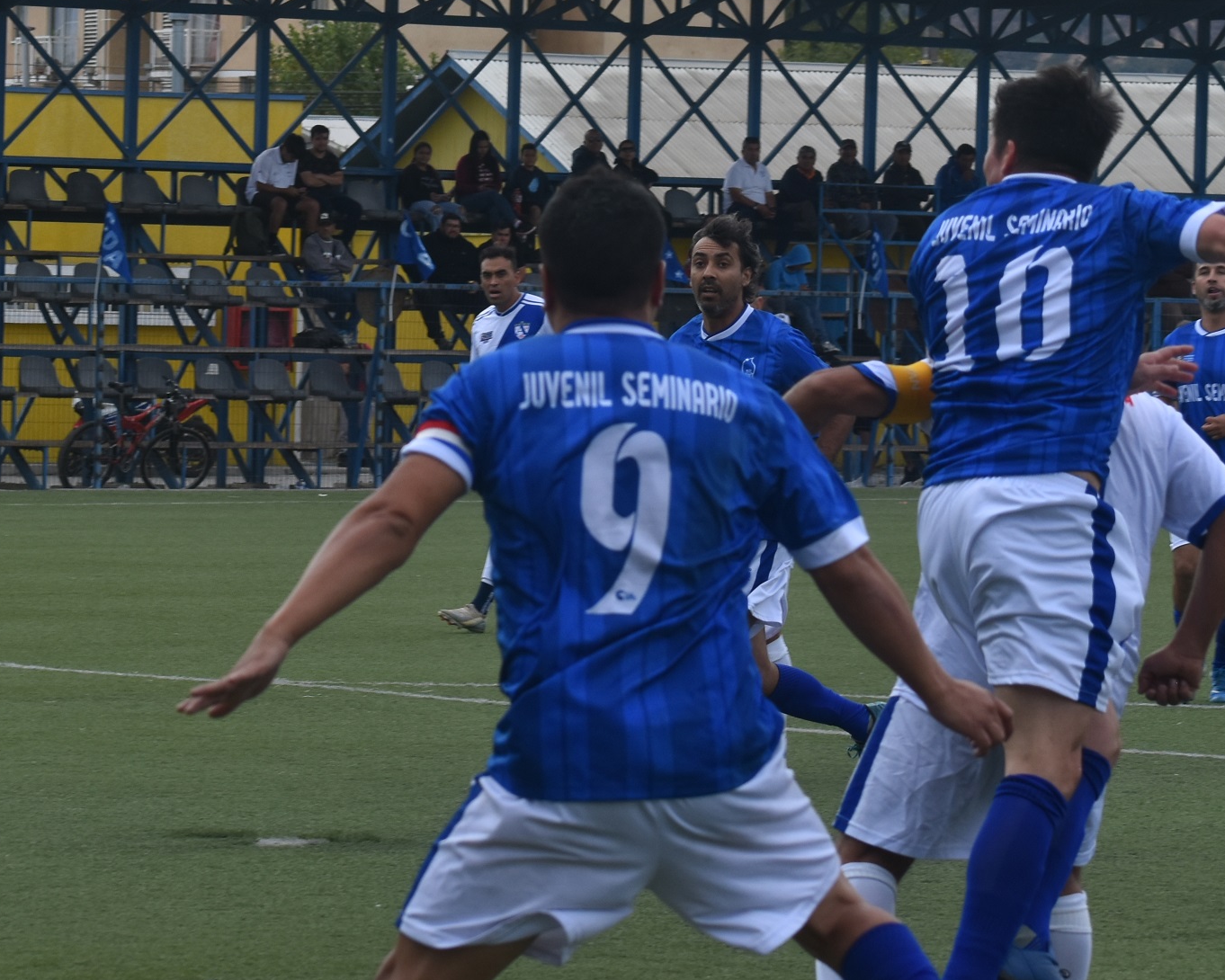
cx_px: 717
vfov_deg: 7.1
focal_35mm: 217
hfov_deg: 8.9
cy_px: 186
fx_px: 7869
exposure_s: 1/640
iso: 200
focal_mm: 70
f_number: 6.3
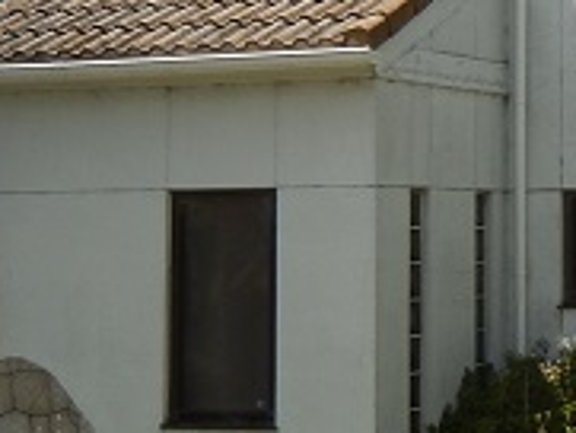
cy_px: 16
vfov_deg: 10.0
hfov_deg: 12.7
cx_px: 854
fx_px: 2464
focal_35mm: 148
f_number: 4.2
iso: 125
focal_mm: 7.3
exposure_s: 1/800
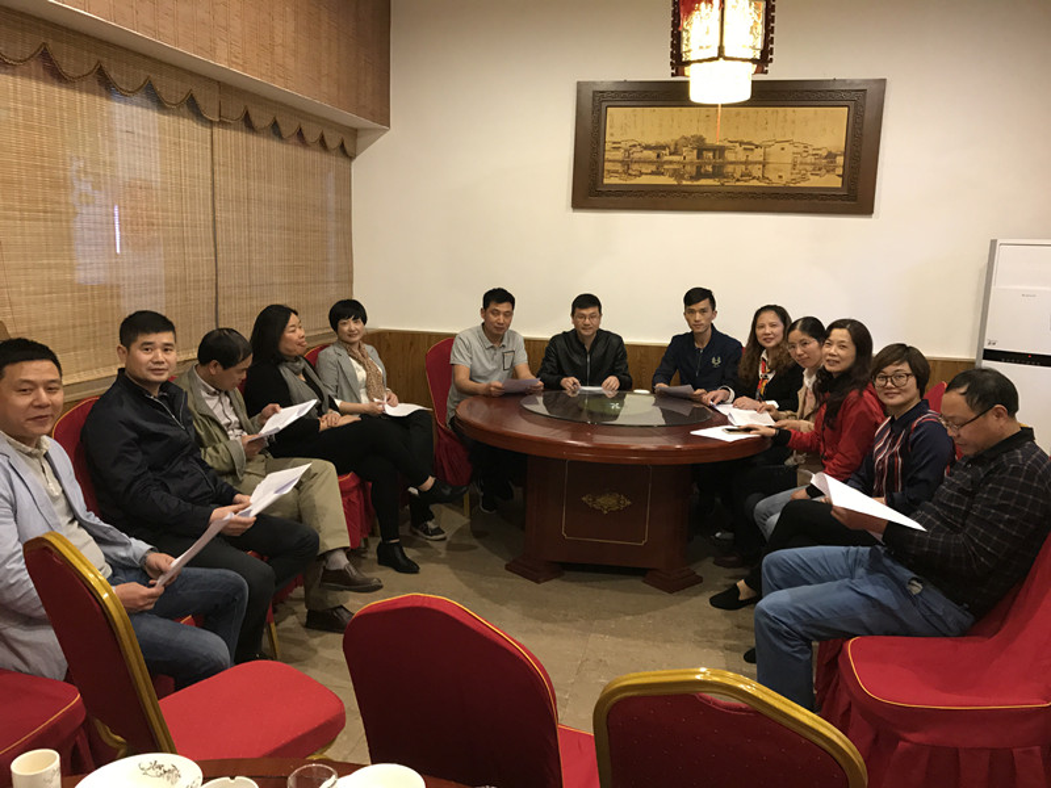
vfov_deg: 49.7
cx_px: 526
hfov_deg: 63.4
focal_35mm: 28
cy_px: 394
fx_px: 850
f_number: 1.8
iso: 200
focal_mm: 3.99
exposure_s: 1/20
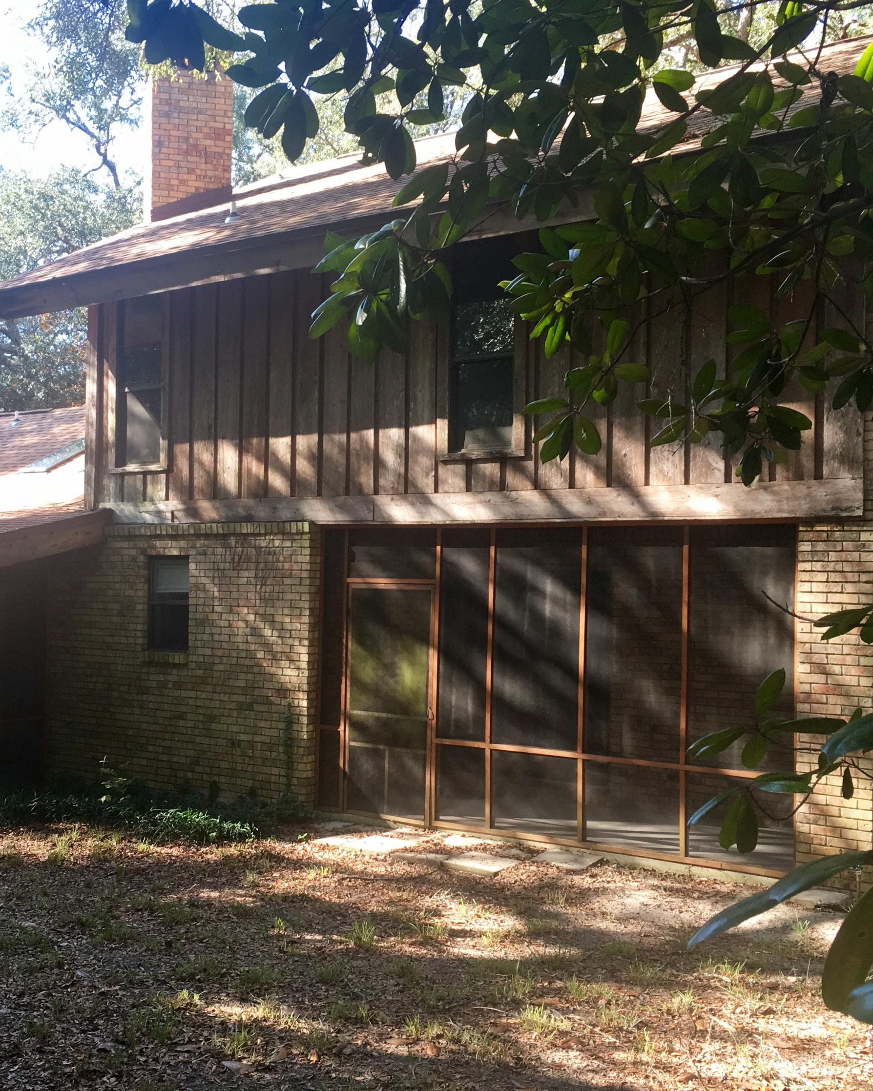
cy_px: 544
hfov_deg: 39.0
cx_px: 348
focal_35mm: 38
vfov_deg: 47.9
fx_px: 1227
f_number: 2.2
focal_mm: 4.15
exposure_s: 1/120
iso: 32
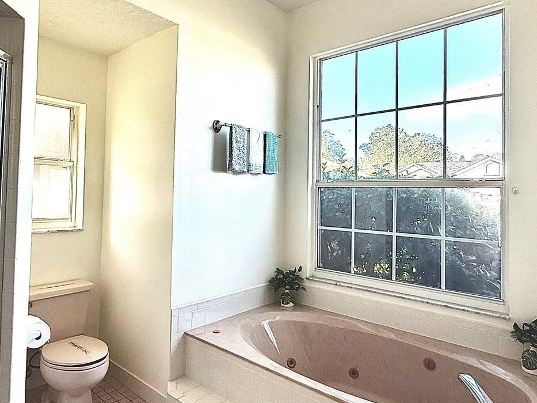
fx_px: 372
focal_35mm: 24
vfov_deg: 56.7
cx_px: 245
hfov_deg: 71.4
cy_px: 184
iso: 64
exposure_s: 1/333
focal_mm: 2.22
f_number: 2.2
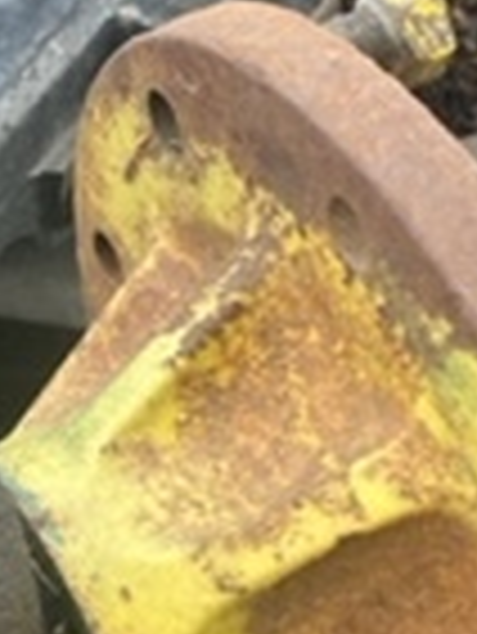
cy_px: 283
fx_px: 2165
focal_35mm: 118
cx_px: 63
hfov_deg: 12.5
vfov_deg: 16.7
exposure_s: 1/121
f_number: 1.6
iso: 40
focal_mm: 4.2
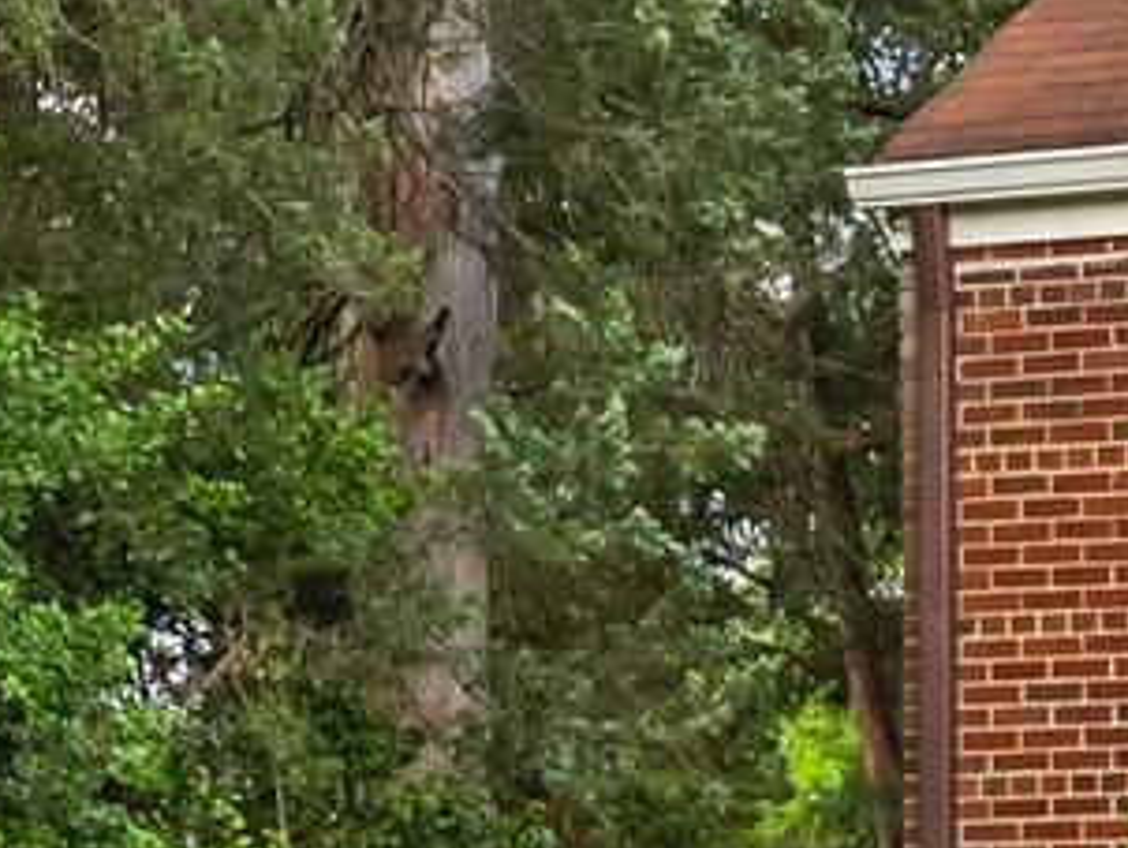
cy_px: 1052
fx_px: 5846
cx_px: 2338
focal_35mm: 179
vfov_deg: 8.2
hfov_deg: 10.1
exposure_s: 1/160
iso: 200
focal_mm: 27.5
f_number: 5.6
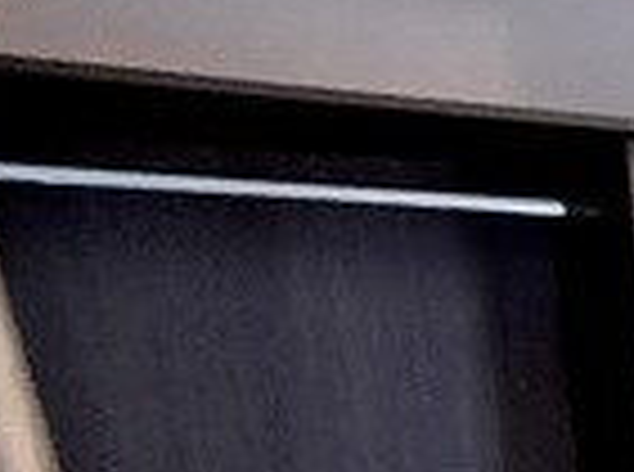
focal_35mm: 74
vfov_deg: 18.3
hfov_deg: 16.7
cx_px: 1376
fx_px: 1352
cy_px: 638
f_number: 2.2
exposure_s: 1/25
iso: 250
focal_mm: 1.42
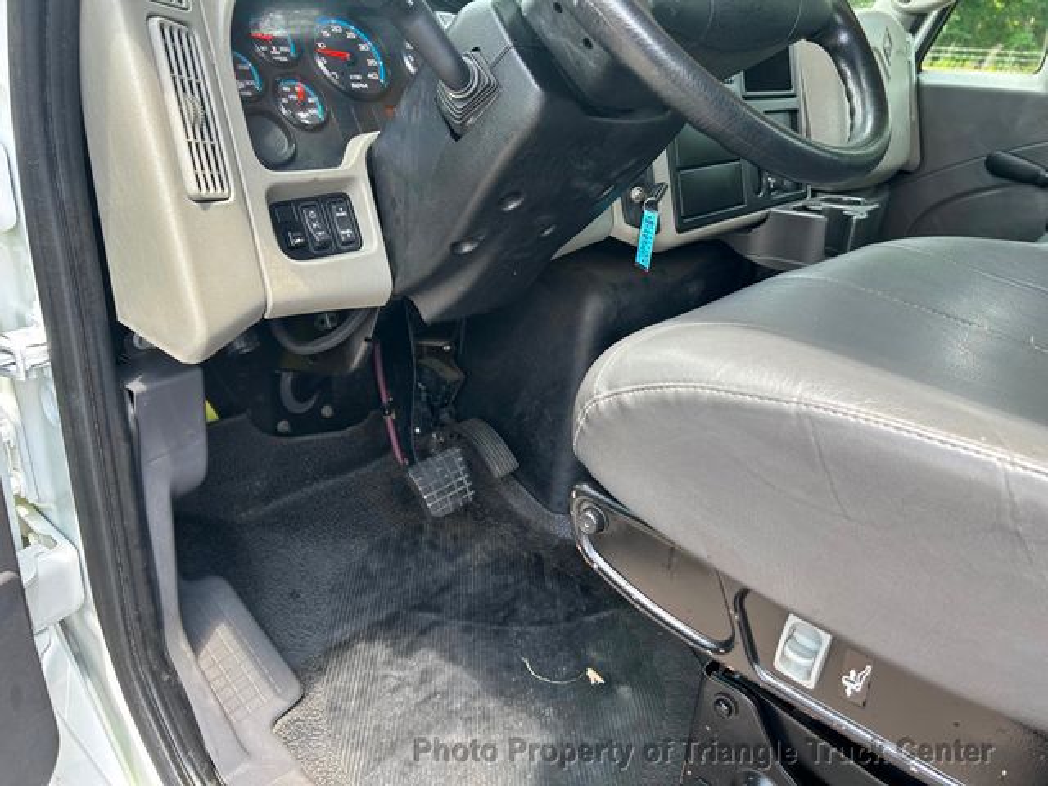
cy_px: 393
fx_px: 787
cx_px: 524
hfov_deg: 67.3
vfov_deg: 53.1
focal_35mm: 26
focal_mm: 5.7
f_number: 1.5
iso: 40
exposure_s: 1/203
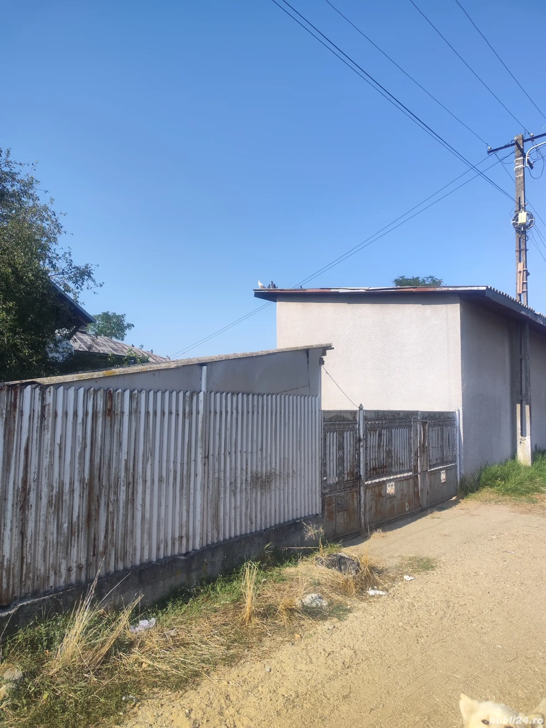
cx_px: 273
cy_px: 364
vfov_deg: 73.9
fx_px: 484
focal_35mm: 23
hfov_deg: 58.9
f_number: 1.69
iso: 100
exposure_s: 1/1120
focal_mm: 7.01
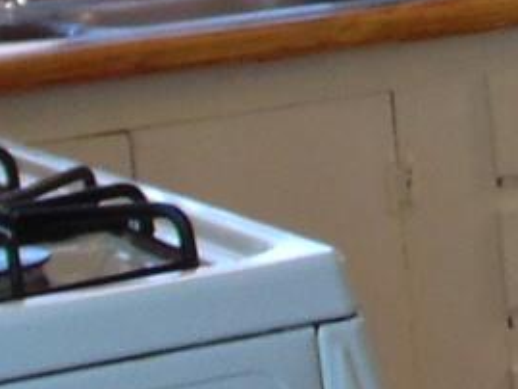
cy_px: -162
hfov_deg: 10.1
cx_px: 797
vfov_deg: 7.7
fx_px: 2844
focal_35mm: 190
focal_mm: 4.5
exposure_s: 1/30
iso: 80
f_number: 3
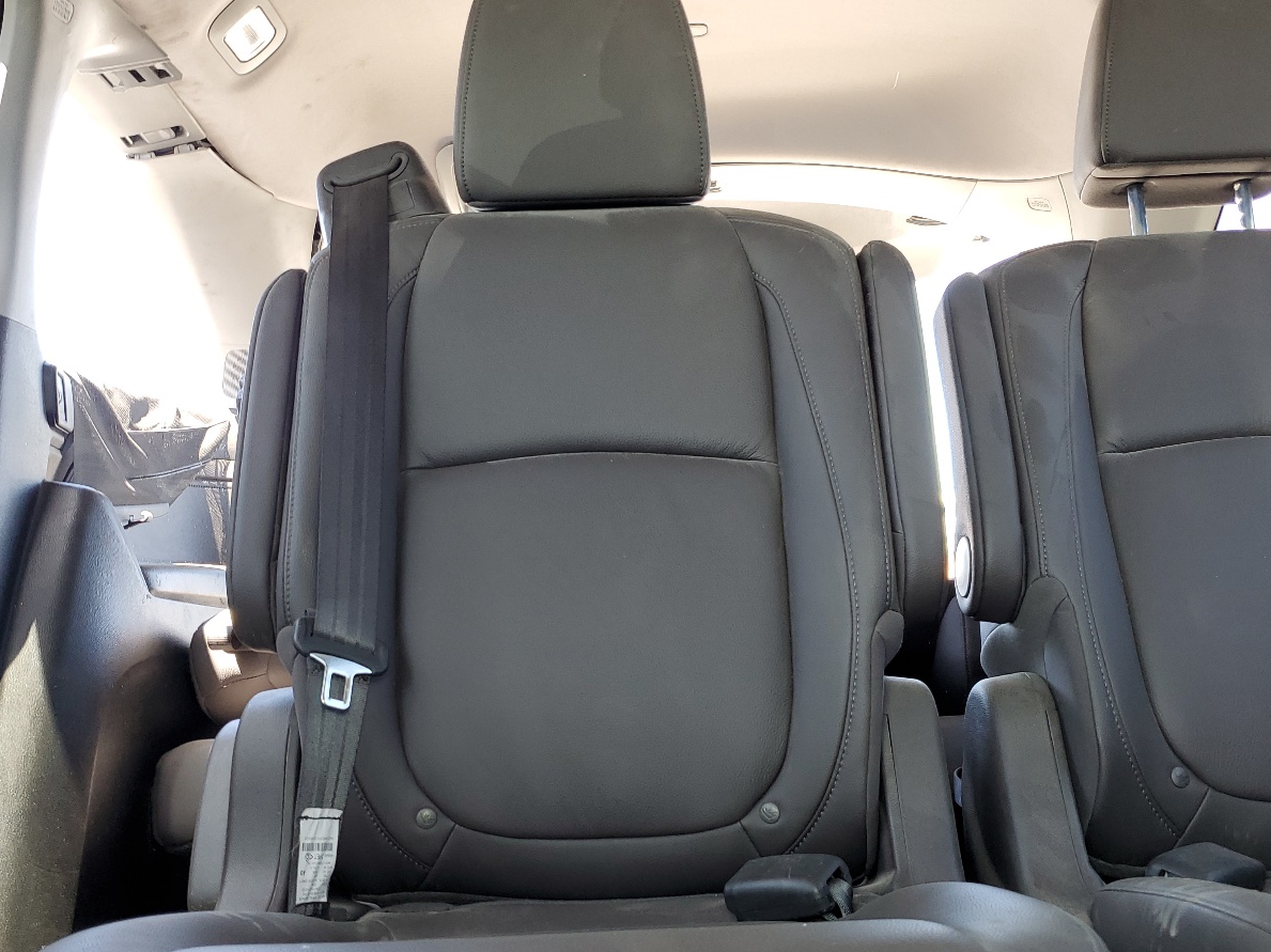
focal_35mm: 35
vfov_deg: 40.2
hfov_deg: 52.6
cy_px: 631
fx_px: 1285
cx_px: 637
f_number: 1.5
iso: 52
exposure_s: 1/60.2
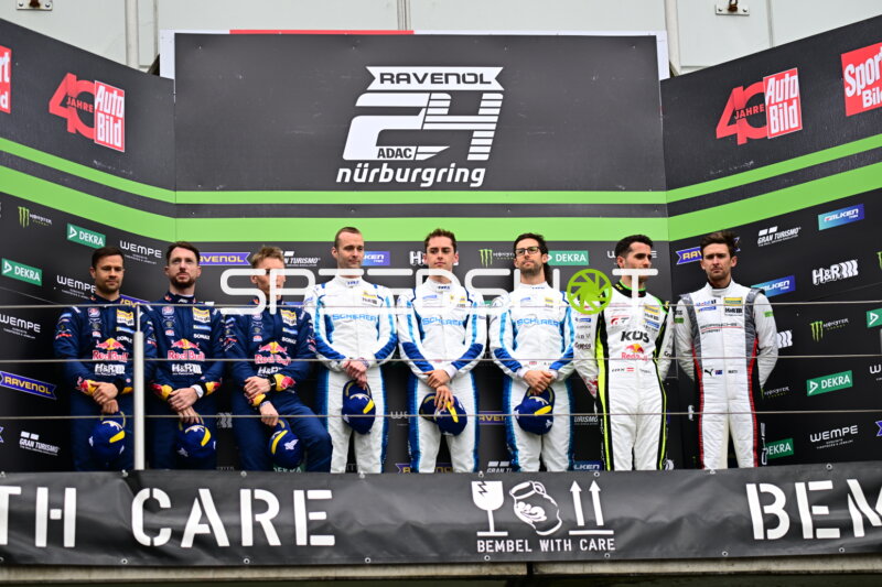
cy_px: 294
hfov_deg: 17.1
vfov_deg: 11.4
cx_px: 441
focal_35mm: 120
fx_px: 2939
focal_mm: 120
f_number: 2.8
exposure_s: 1/500
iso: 200
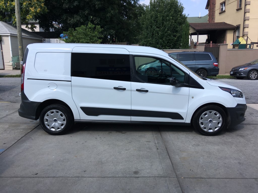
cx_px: 129
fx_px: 216
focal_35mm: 29
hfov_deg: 61.7
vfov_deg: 48.2
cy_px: 96
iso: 25
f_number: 2.2
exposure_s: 1/1709
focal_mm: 4.15
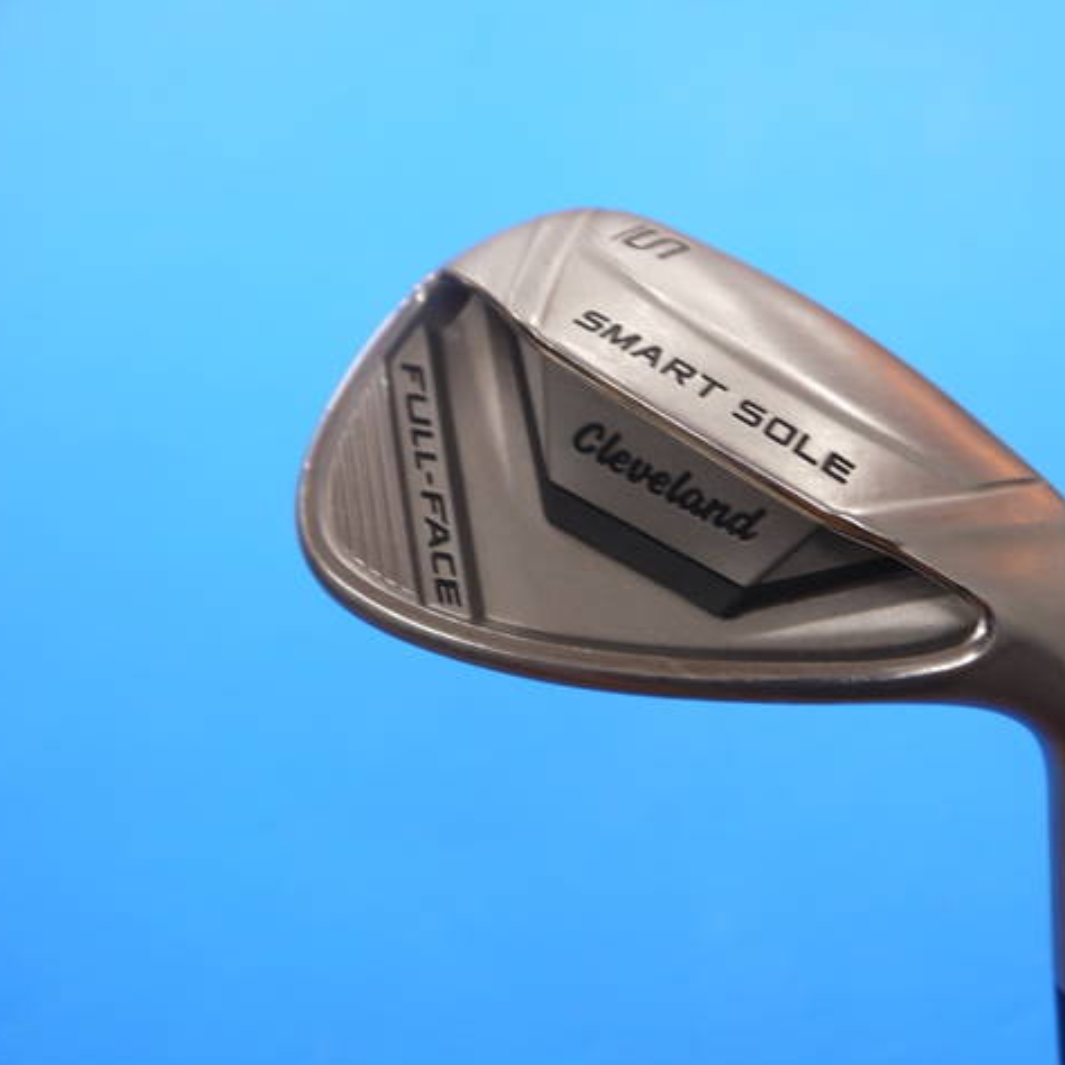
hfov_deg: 27.6
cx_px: 654
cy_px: 535
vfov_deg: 27.7
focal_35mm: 62
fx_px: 2158
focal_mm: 26
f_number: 4.7
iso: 320
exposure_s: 1/60
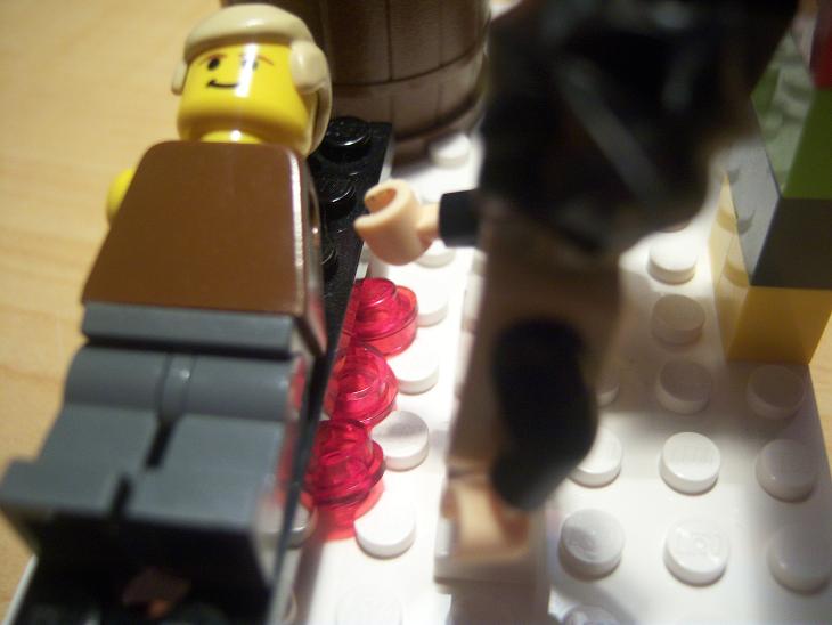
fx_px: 866
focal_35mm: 36
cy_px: 312
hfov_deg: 51.3
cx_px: 416
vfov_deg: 39.7
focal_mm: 7.5
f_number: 2.8
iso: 160
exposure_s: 1/50
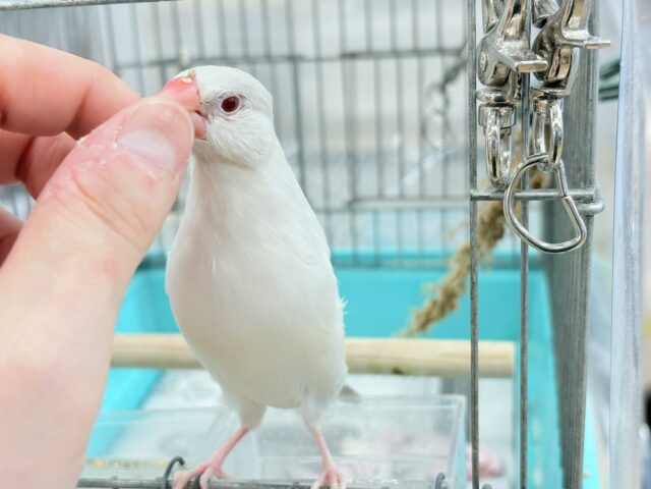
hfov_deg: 36.8
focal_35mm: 52
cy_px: 244
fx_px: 978
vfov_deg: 28.0
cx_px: 326
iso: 100
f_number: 1.6
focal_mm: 5.96
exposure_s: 1/100
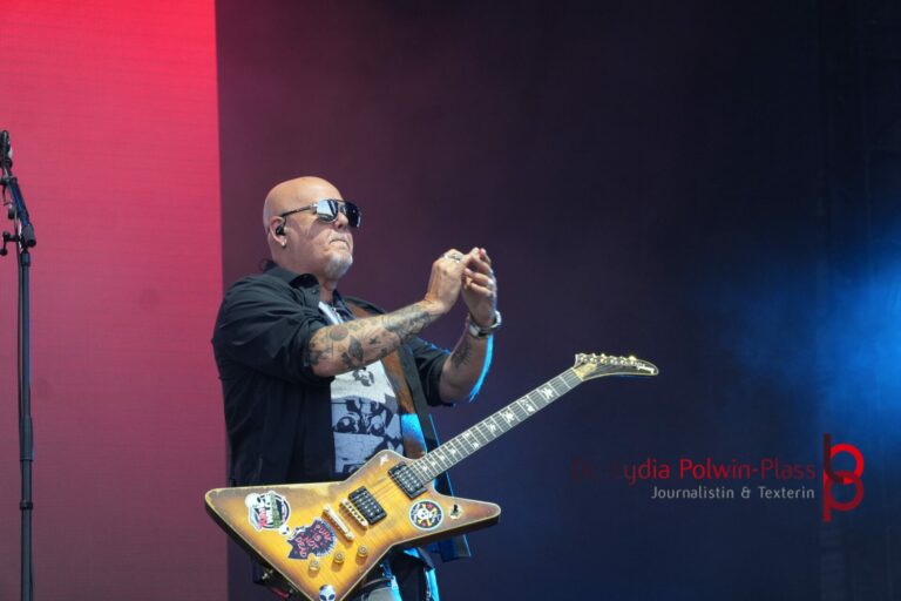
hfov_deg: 12.2
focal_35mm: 168
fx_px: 4204
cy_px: 300
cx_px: 450
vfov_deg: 8.2
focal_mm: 112
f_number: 5.6
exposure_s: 1/200
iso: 1600
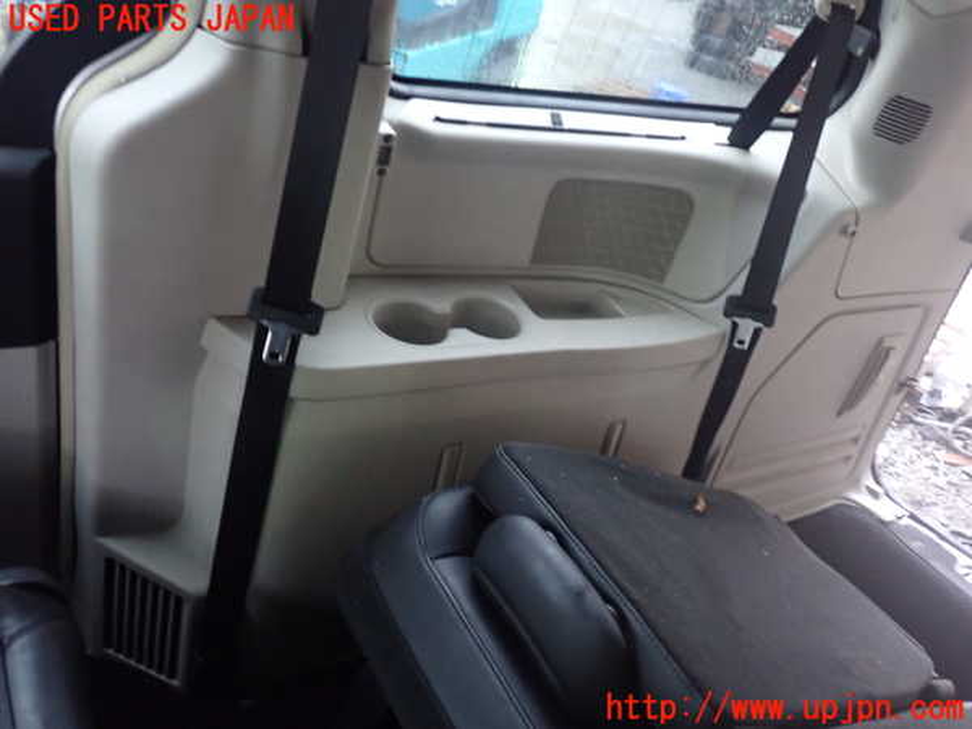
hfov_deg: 60.0
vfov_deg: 46.8
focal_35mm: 30
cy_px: 364
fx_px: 842
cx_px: 486
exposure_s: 1/20
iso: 800
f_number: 2.3
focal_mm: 5.4
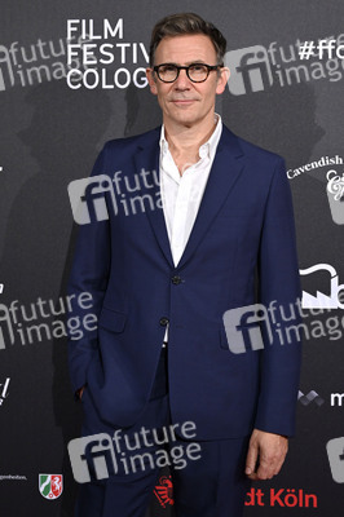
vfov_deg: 42.8
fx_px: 660
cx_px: 172
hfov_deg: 29.2
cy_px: 258
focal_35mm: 46
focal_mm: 46
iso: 1000
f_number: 4
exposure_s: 1/200
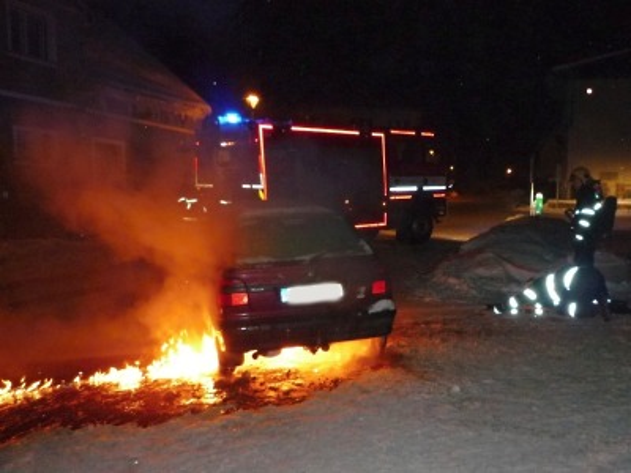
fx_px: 492
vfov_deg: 51.4
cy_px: 236
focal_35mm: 27
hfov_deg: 65.3
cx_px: 316
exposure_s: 1/30
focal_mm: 4.4
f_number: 2.8
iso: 320
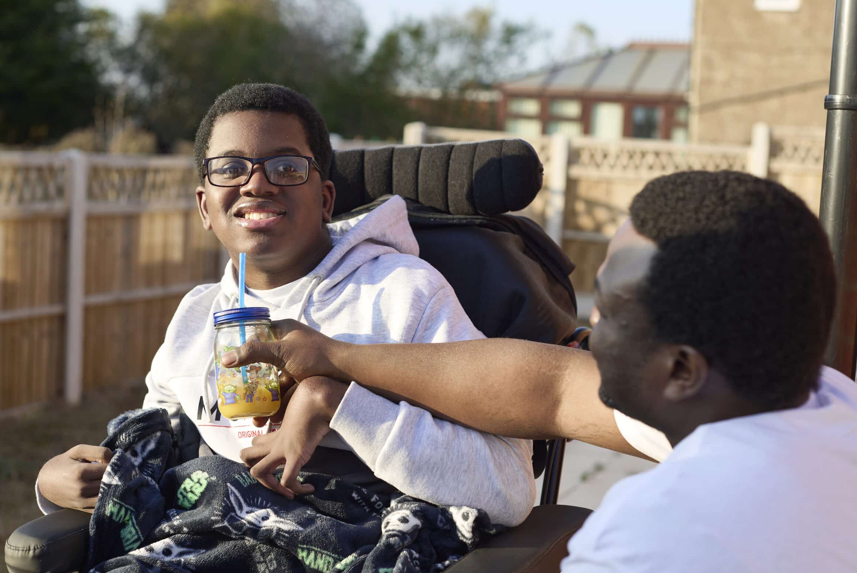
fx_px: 1310
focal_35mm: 55
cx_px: 434
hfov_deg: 36.2
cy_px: 302
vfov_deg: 24.6
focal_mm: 50
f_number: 3.5
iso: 125
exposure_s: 1/320
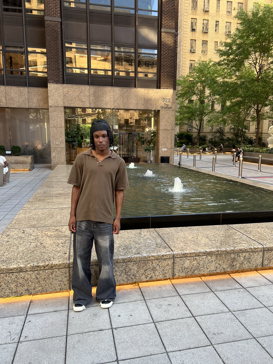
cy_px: 189
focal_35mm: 27
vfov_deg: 65.3
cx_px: 140
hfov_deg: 51.3
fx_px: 284
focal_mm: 5.7
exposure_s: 1/120
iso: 64
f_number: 1.5
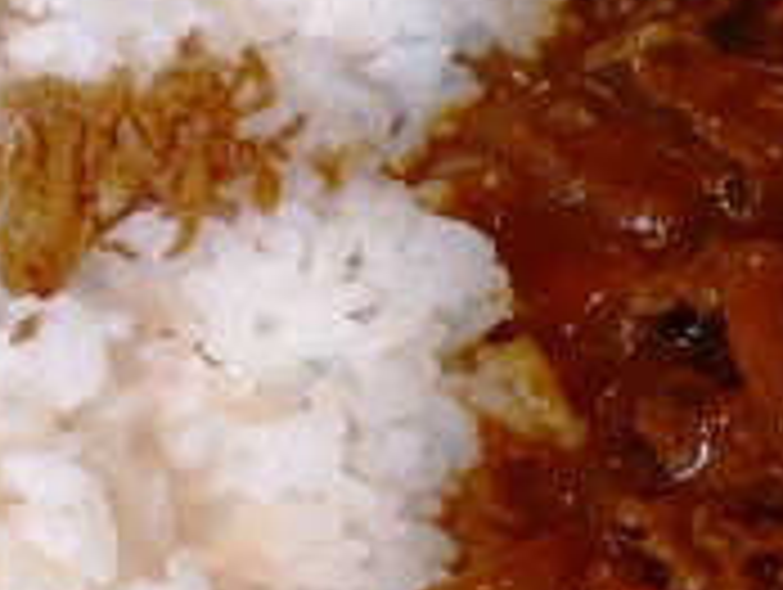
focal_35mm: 95
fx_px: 2152
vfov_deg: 15.6
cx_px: 225
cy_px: 252
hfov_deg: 20.5
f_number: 2.8
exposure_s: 1/40
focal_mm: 6.1
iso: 100
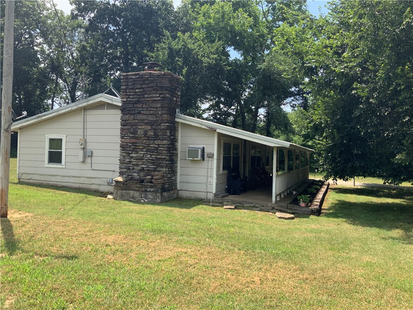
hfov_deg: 61.7
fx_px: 346
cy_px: 155
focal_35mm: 29
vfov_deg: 48.2
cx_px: 206
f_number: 1.8
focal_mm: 3
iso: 16
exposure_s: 1/912
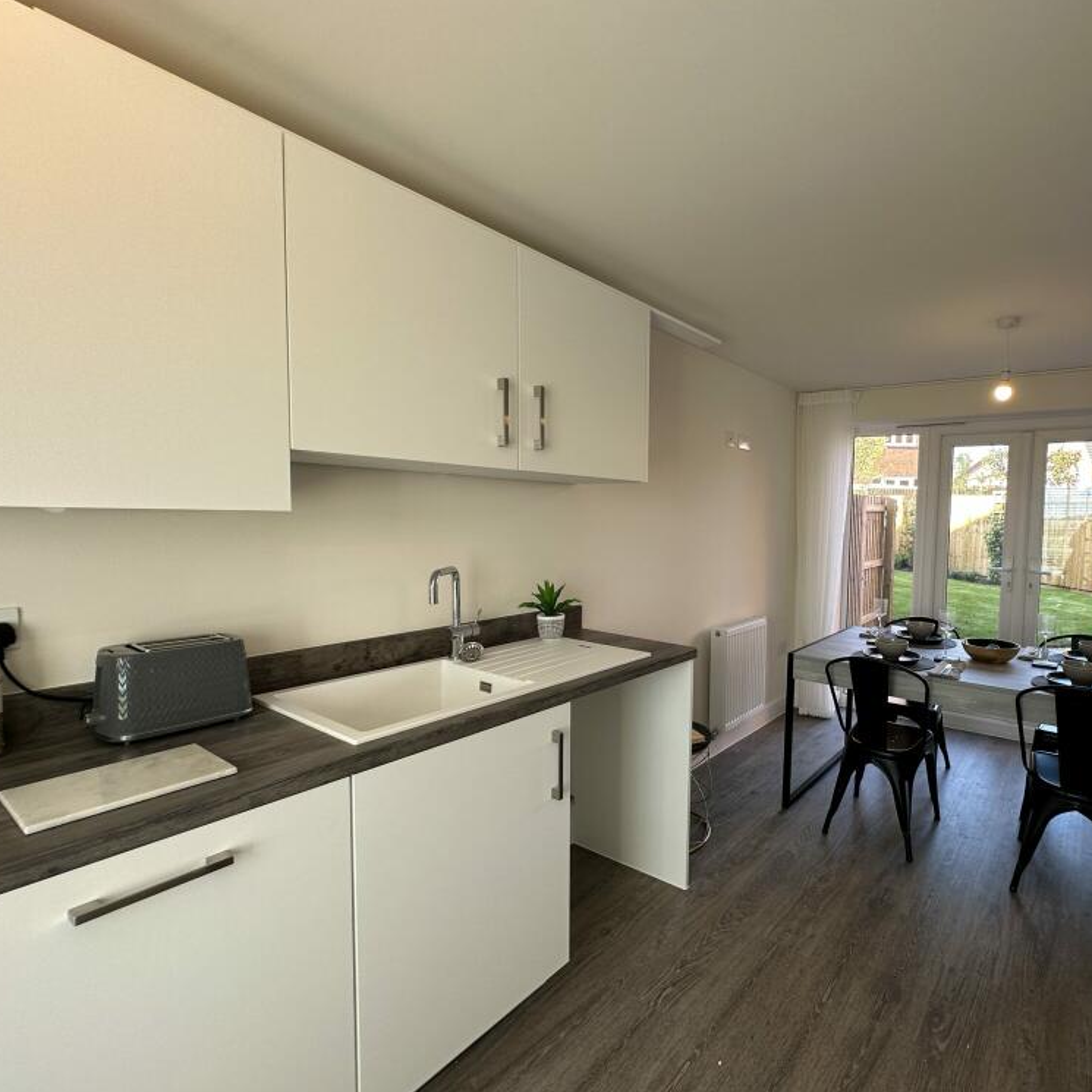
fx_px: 607
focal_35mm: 17
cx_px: 707
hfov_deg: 81.8
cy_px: 556
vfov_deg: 84.0
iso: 50
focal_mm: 2.22
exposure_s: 1/99
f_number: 2.2
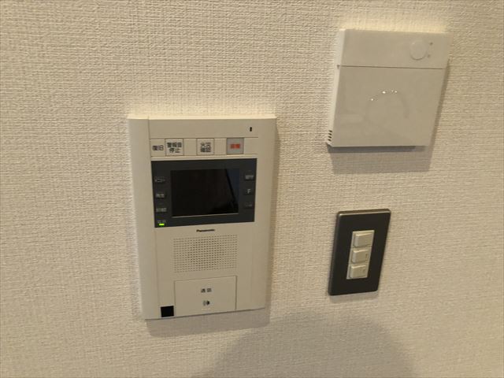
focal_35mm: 28
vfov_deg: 49.7
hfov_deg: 63.4
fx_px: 408
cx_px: 252
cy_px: 189
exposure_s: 1/13
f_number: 1.8
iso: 100
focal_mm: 3.99
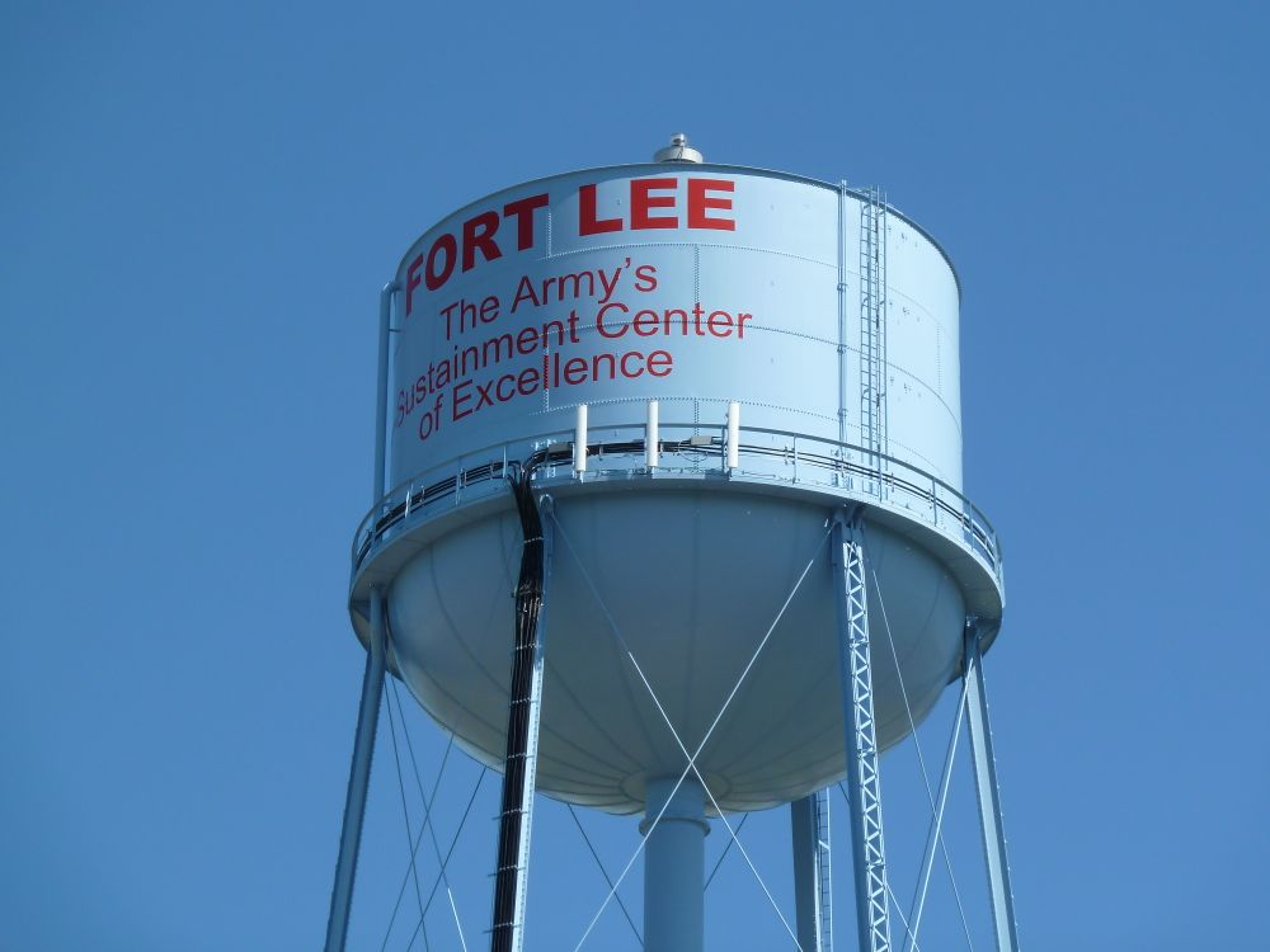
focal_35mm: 147
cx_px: 635
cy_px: 476
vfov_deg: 10.1
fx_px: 5393
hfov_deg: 13.4
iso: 80
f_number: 4.5
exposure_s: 1/500
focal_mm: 24.1
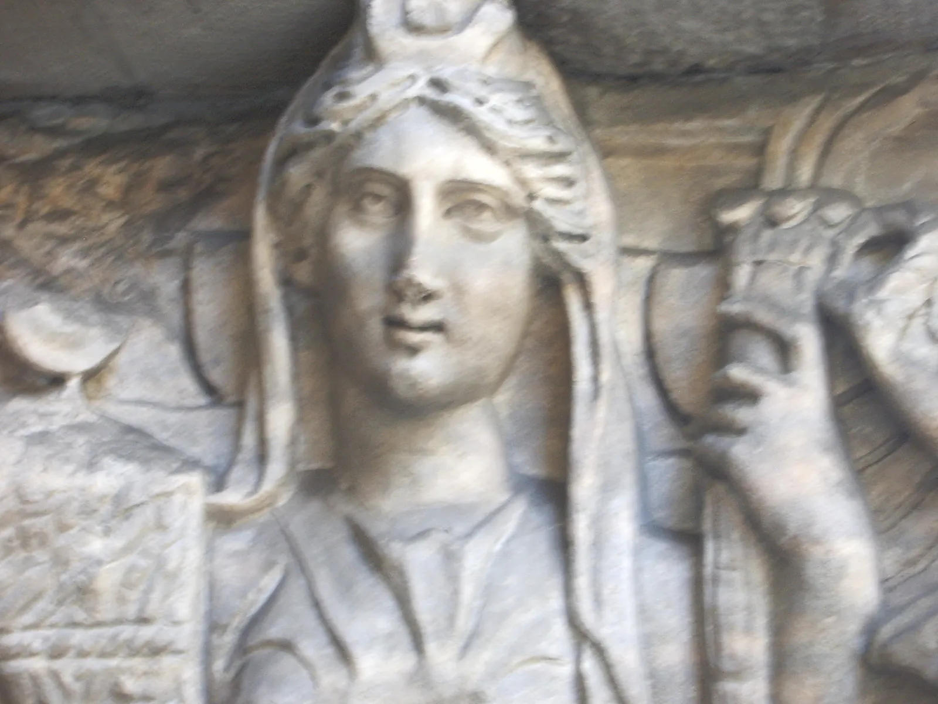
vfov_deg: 16.8
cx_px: 469
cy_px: 352
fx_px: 2385
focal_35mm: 88
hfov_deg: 22.3
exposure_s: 1/20
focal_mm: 14.6
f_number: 4.4
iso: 200
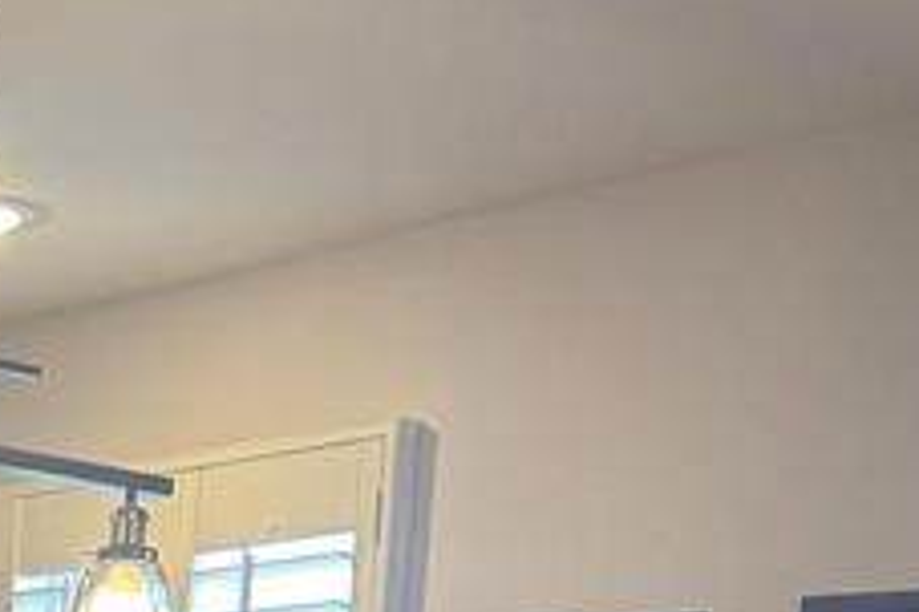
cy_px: 1844
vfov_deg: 9.2
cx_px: -304
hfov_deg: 16.2
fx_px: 3036
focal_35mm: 119
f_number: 1.78
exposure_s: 1/120
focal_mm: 6.76
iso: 200
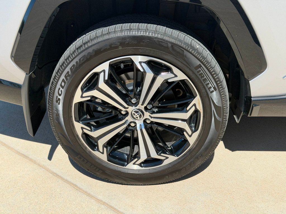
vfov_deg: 30.3
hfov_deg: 39.7
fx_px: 397
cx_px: 143
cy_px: 107
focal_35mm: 48
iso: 64
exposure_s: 1/3226
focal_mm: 6.76
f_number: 1.78
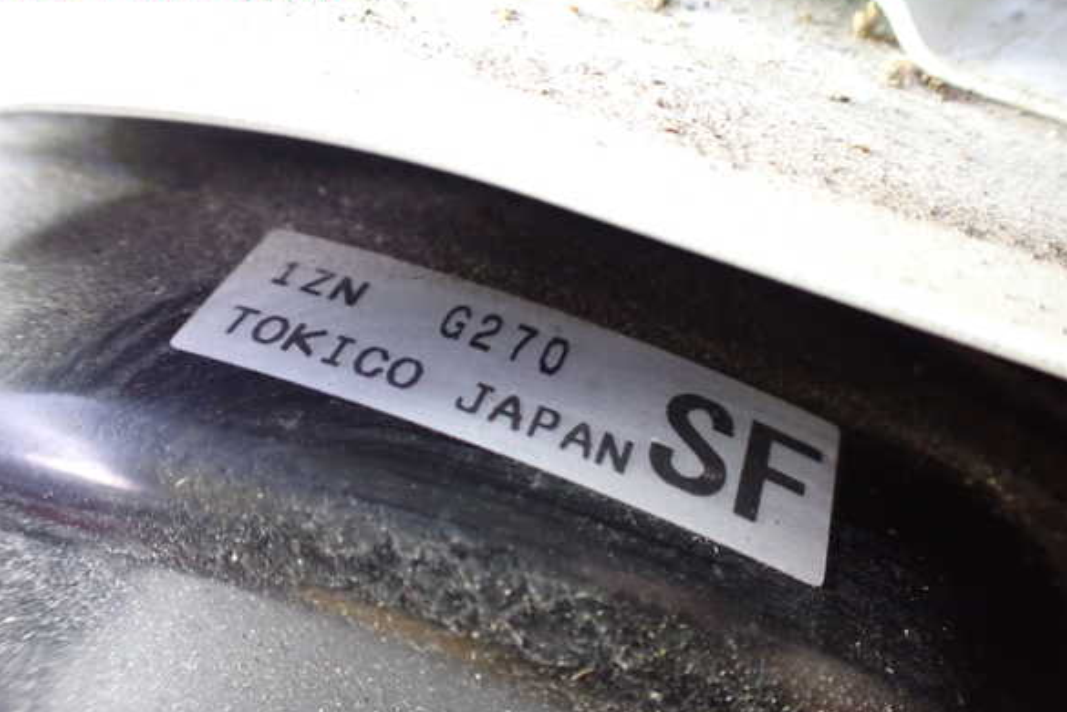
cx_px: 542
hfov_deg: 58.7
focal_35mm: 32
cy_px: 369
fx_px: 948
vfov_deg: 41.1
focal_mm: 5.4
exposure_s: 1/40
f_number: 2.3
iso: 800
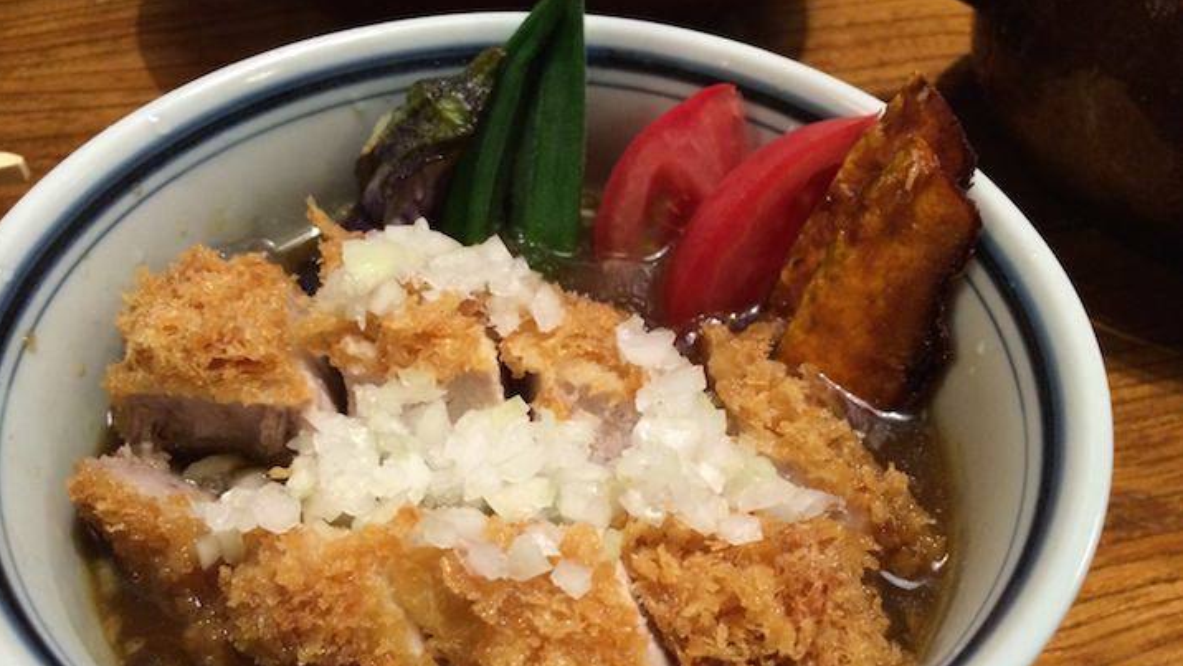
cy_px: 441
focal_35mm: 33
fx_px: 1035
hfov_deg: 59.5
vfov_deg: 35.3
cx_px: 587
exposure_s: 1/17
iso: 320
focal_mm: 4.12
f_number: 2.2
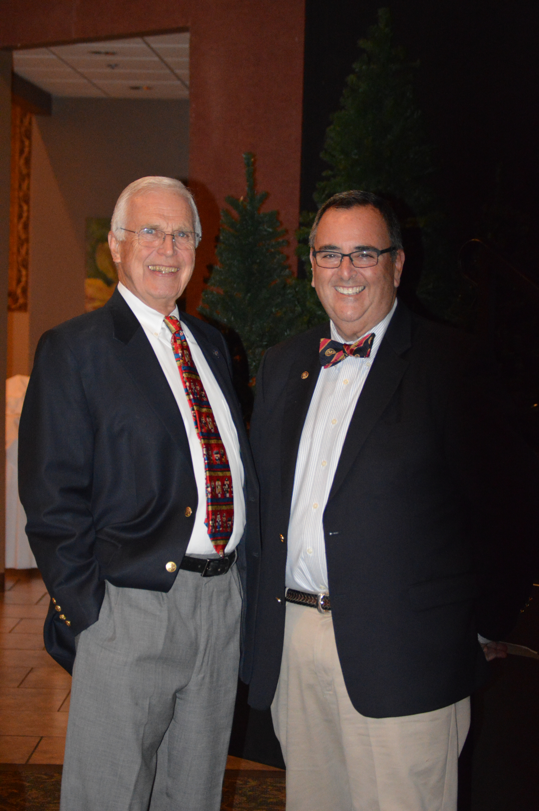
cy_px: 406
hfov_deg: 16.5
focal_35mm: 82
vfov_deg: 24.6
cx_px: 270
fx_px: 1856
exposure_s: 1/60
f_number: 4
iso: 3200
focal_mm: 55
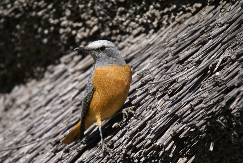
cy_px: 84
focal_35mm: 907
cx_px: 103
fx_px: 6130
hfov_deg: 2.3
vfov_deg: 1.5
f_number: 6.3
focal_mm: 500
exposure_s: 1/500
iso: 200
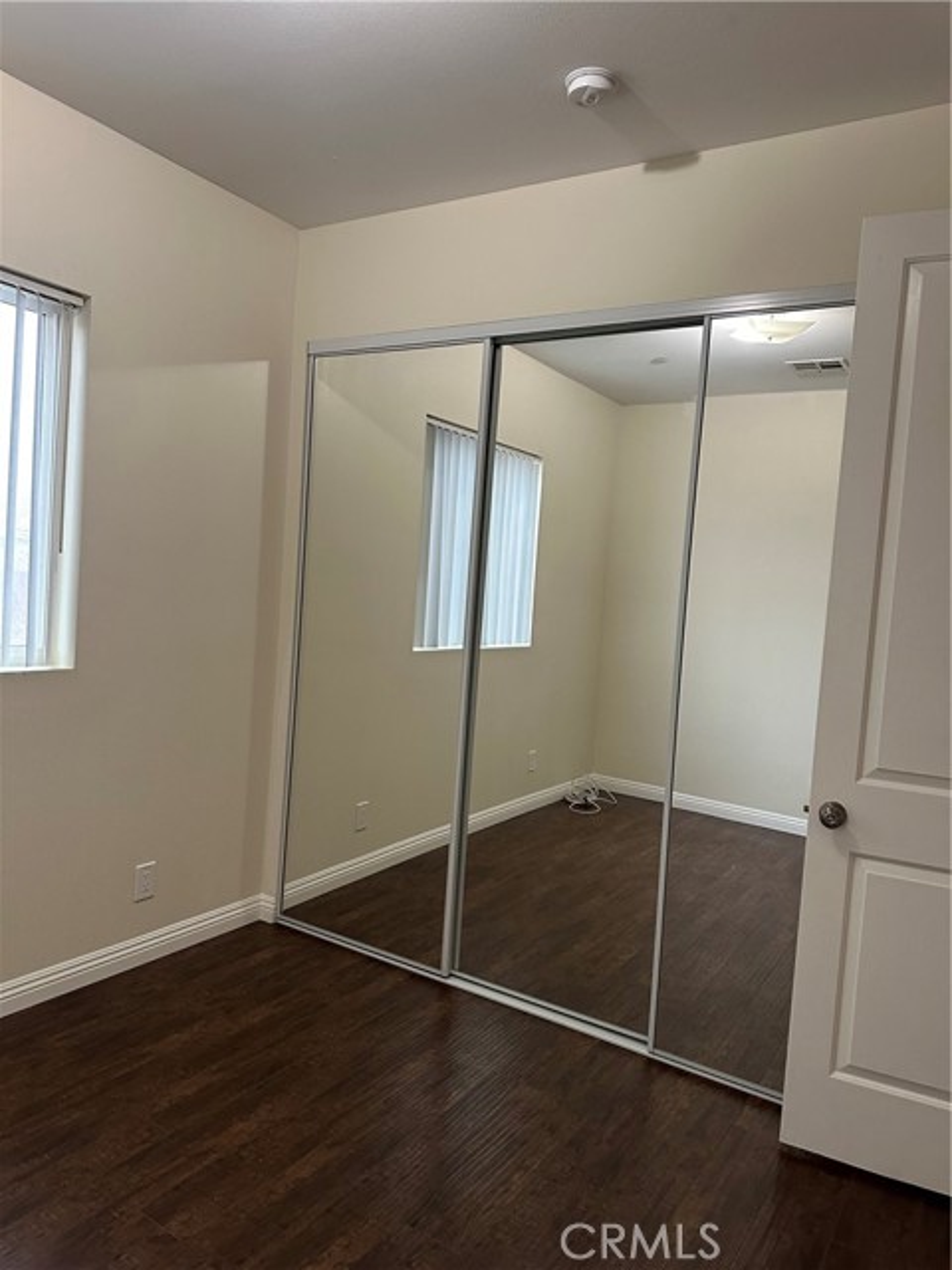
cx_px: 476
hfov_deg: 56.8
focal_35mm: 24
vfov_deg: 71.6
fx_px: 880
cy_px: 635
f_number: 1.78
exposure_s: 1/60
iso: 320
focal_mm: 6.86
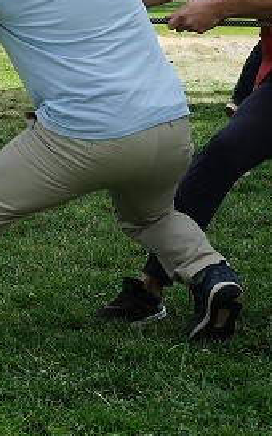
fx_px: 1732
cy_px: 111
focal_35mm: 146
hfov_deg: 8.6
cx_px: -253
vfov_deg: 14.3
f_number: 5
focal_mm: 33
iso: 320
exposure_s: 1/800
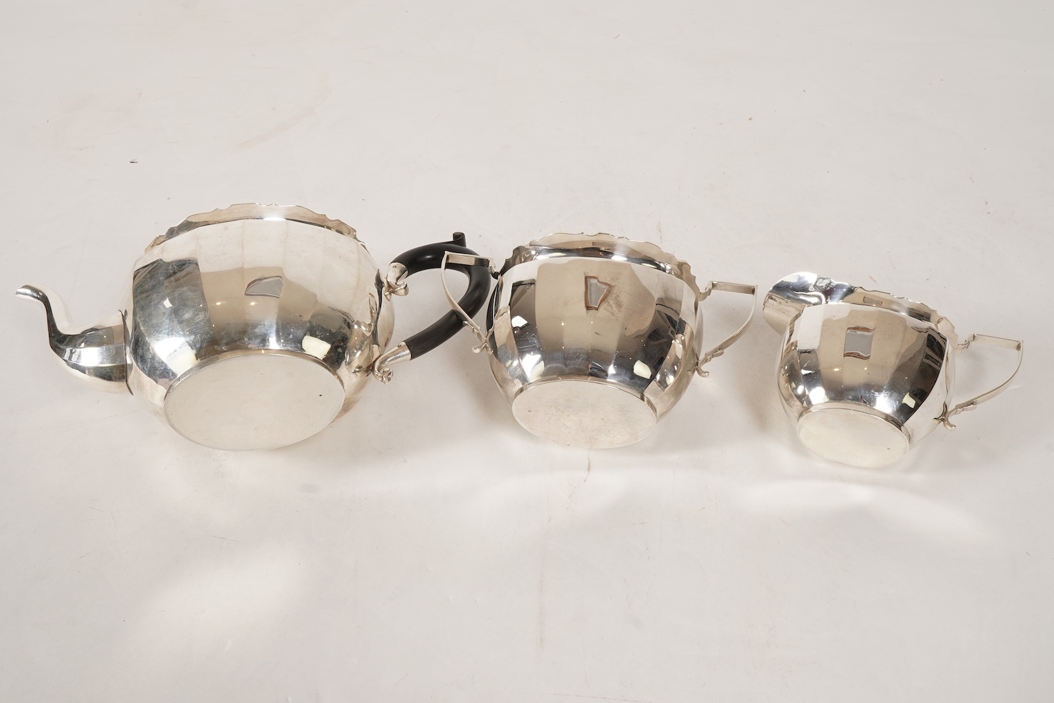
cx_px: 527
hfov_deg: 43.6
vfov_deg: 29.9
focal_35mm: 45
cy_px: 352
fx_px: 1318
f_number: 22
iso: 400
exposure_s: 1/125
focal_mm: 30
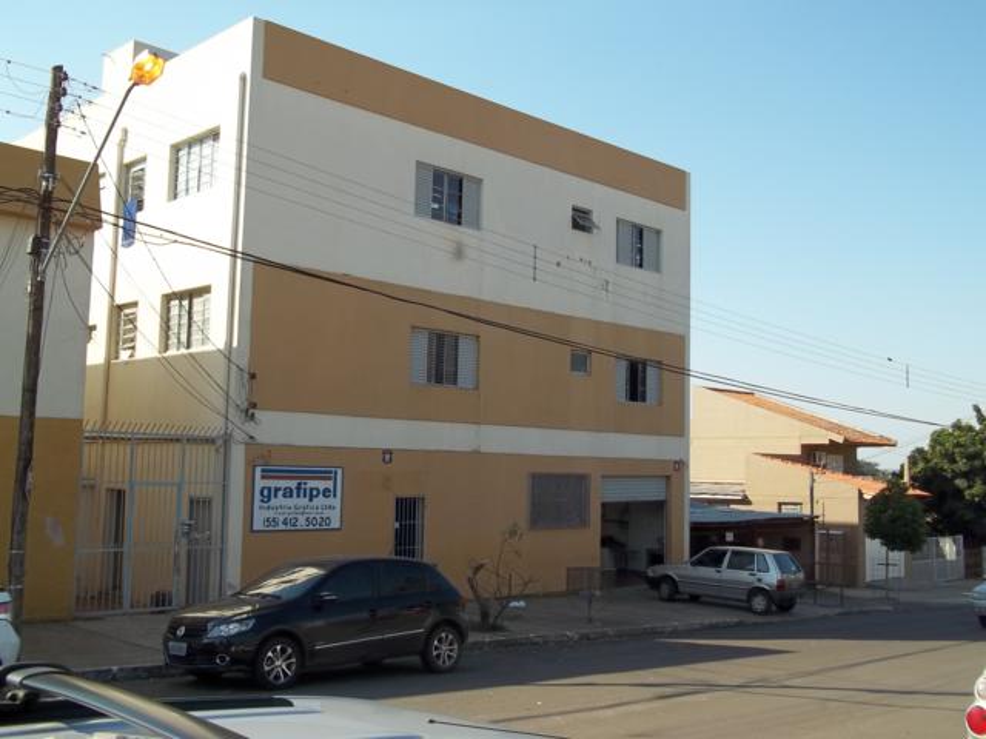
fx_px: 1025
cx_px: 493
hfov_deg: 51.4
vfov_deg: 39.7
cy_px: 370
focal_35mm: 36
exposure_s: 1/125
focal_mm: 6.5
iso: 64
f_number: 8
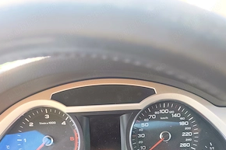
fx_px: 207
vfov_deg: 35.7
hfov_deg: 57.2
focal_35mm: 33
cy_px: 153
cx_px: 114
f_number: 1.65
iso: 80
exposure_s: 1/100
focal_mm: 6.19
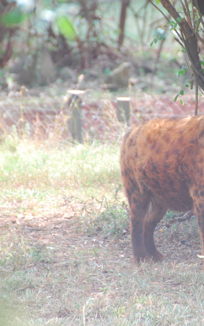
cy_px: 163
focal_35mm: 459
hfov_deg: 2.9
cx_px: 208
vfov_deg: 4.6
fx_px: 4082
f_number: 5.6
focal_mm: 200
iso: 400
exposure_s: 1/100
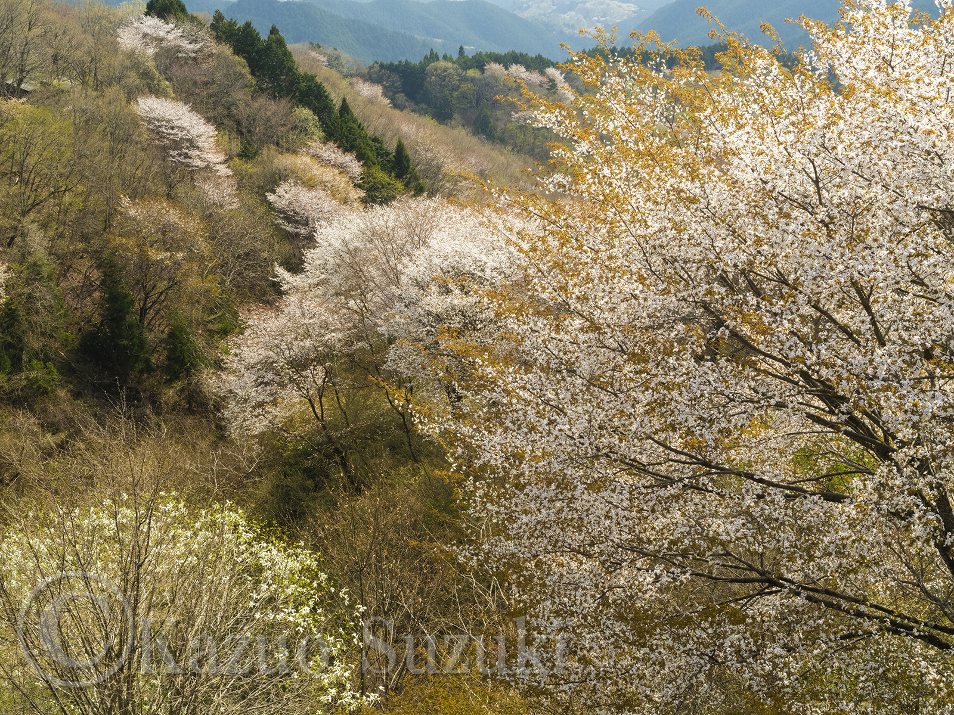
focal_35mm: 48
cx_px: 477
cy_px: 358
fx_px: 1323
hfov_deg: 39.7
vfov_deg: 30.3
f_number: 22
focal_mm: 61
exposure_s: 1/100
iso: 1600
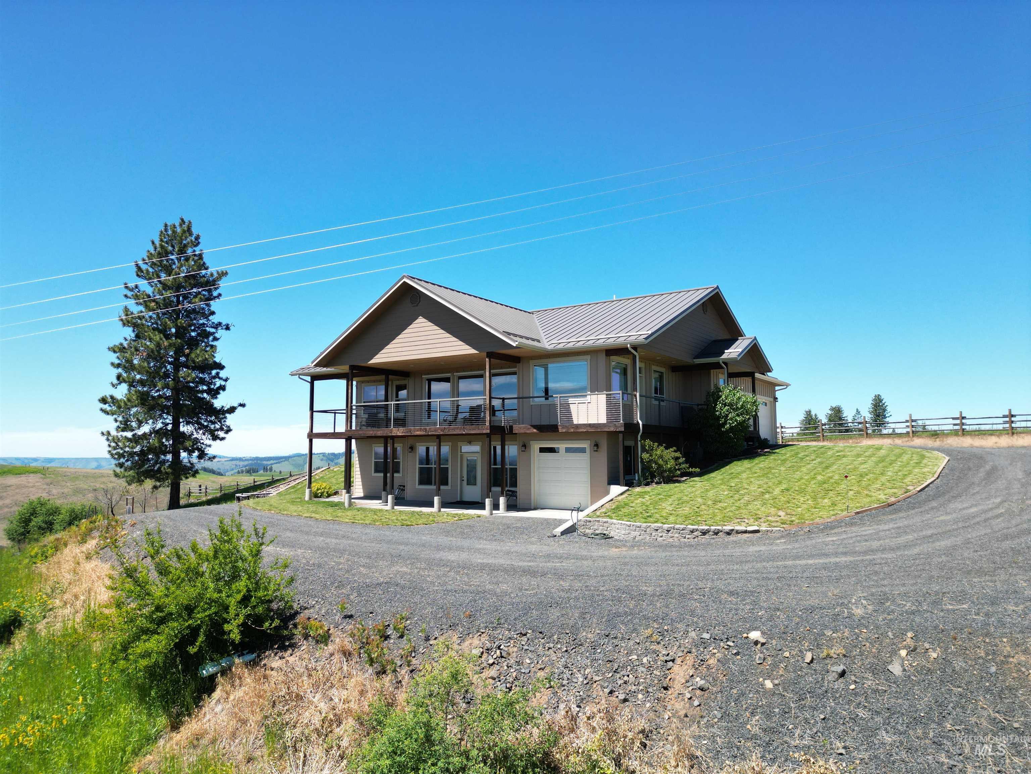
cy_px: 387
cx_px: 516
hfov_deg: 71.6
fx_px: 715
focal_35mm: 24
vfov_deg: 56.8
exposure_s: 1/1250
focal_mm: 6.72
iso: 100
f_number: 1.7
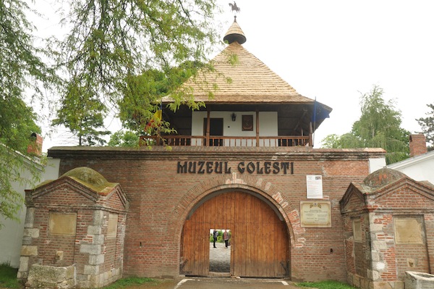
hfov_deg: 67.4
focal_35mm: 27
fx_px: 325
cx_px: 217
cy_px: 144
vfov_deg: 47.9
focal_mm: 18
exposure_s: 1/320
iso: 400
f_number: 9
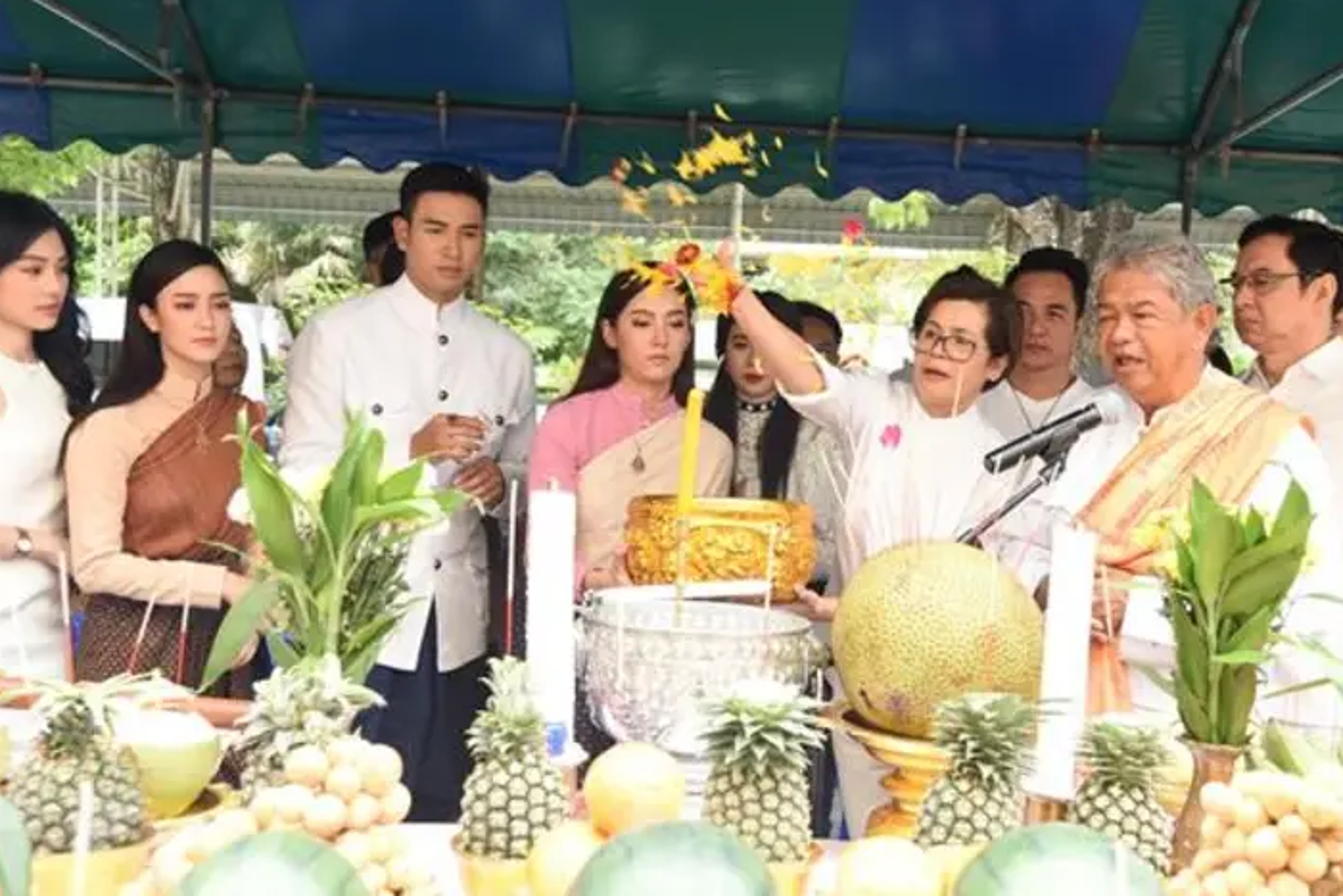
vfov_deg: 27.5
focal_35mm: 49
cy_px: 443
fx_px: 1828
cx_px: 742
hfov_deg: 40.3
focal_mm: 44
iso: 500
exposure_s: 1/160
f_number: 5
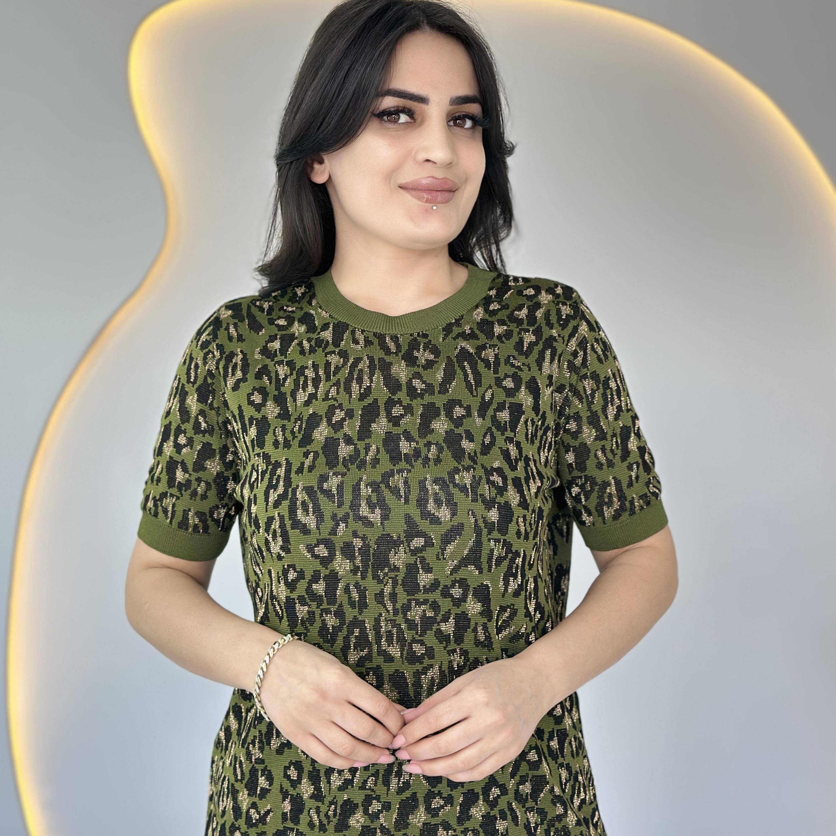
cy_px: 428
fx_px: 1557
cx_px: 416
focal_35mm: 57
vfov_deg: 30.0
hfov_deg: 30.0
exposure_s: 1/138
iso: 80
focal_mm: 6.86
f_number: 1.78
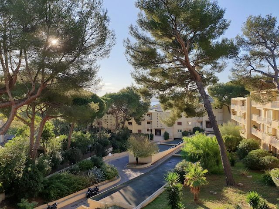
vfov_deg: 53.1
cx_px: 140
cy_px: 104
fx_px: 210
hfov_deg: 67.3
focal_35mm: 26
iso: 50
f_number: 2.4
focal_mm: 4.3
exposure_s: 1/814
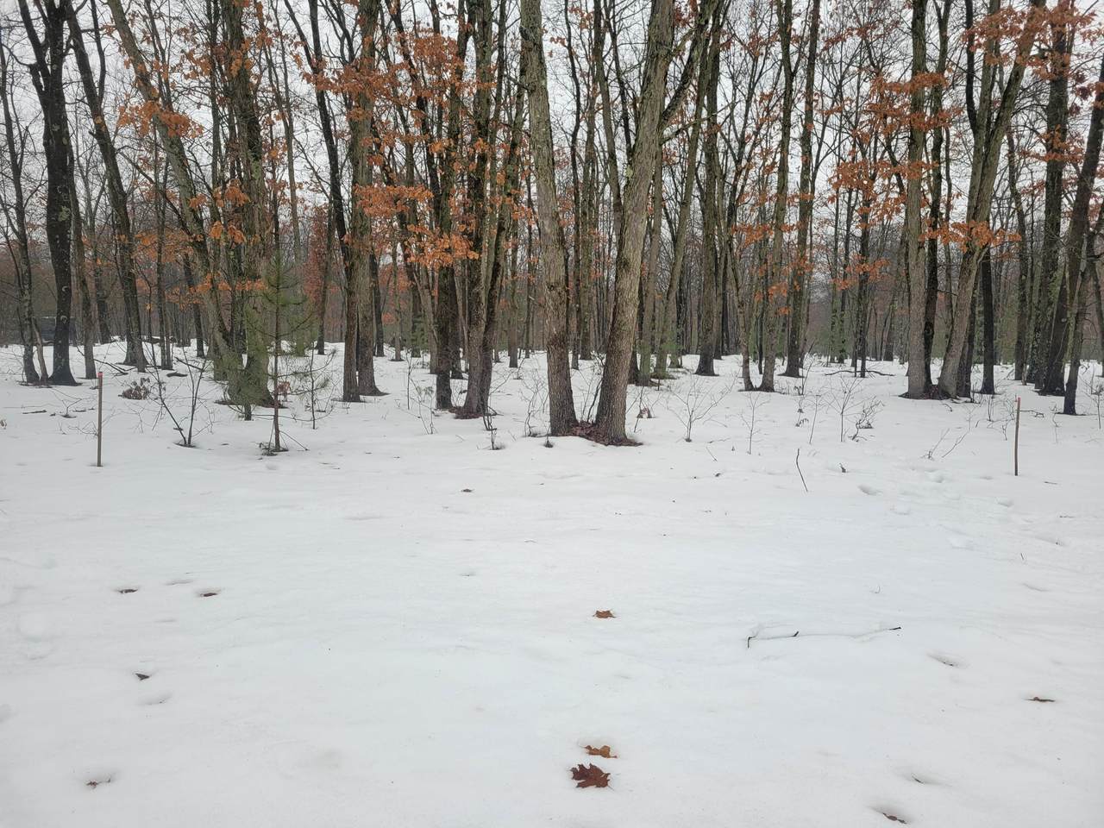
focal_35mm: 26
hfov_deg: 67.3
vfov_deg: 53.1
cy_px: 414
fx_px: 829
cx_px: 552
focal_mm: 5.4
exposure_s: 1/264
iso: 40
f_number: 1.8
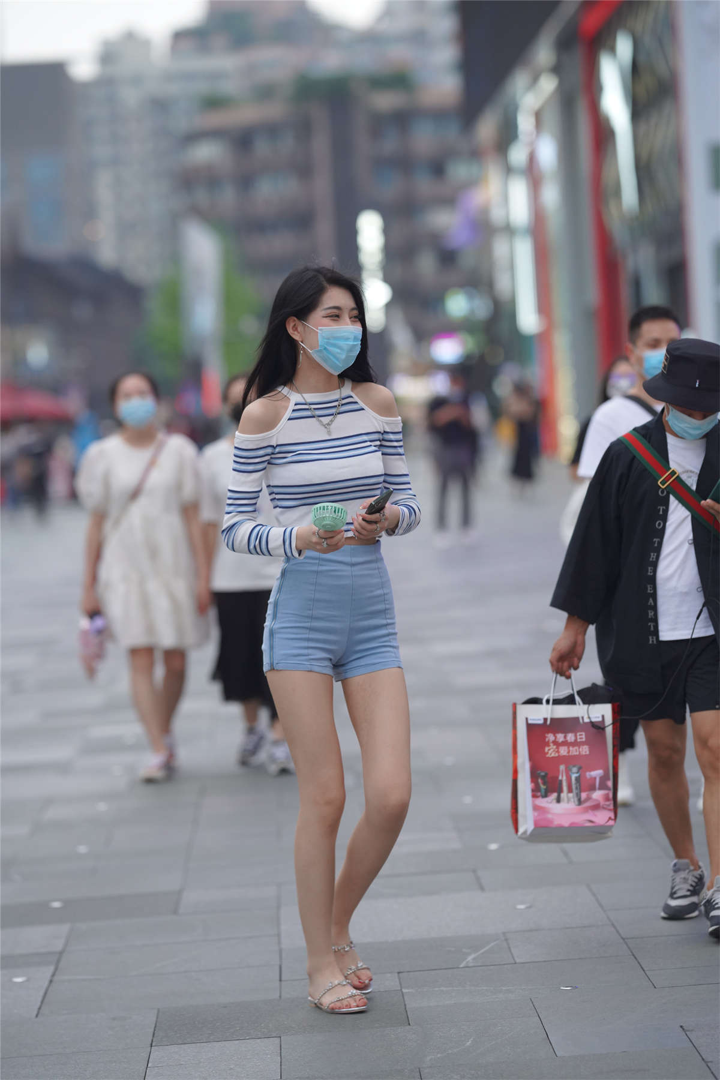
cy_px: 540
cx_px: 360
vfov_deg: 15.2
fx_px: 4050
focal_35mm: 135
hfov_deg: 10.2
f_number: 2.5
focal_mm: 135
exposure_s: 1/500
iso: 1000
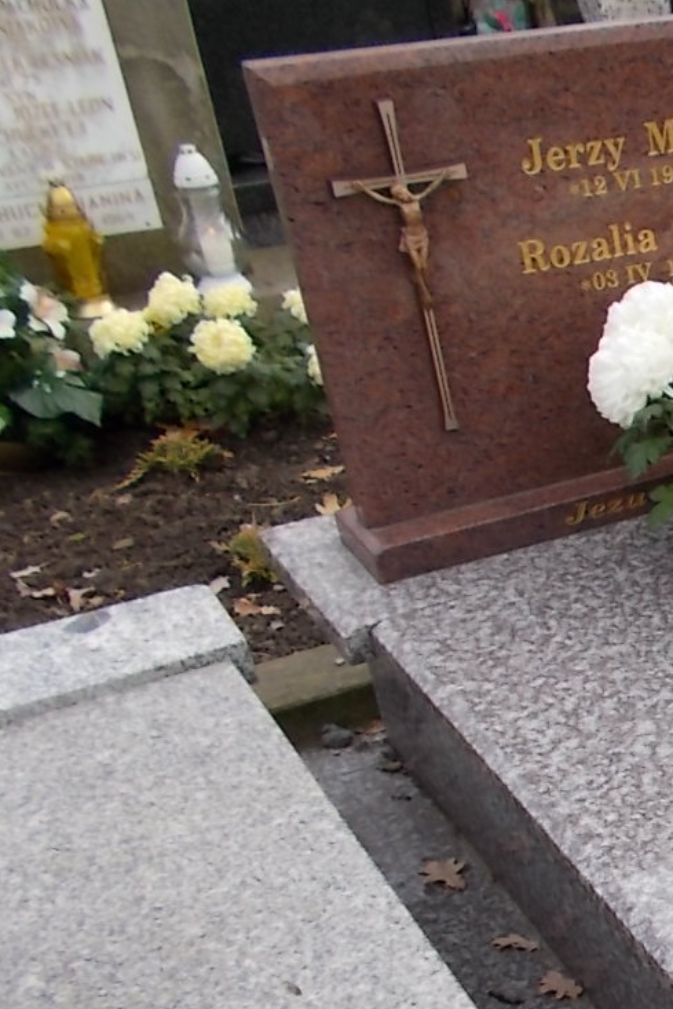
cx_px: 1091
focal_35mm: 59
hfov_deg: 19.2
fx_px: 1654
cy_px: 732
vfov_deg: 33.4
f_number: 3.2
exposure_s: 1/250
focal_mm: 4.6
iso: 80
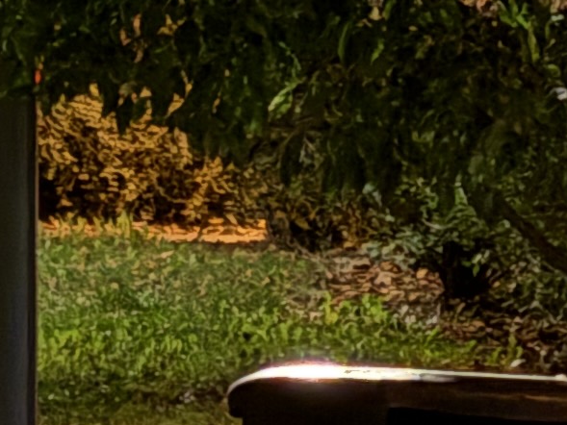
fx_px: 13450
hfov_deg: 2.4
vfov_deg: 1.8
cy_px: -115
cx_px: -932
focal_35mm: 821
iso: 1000
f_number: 2.8
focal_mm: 15.66
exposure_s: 1/8
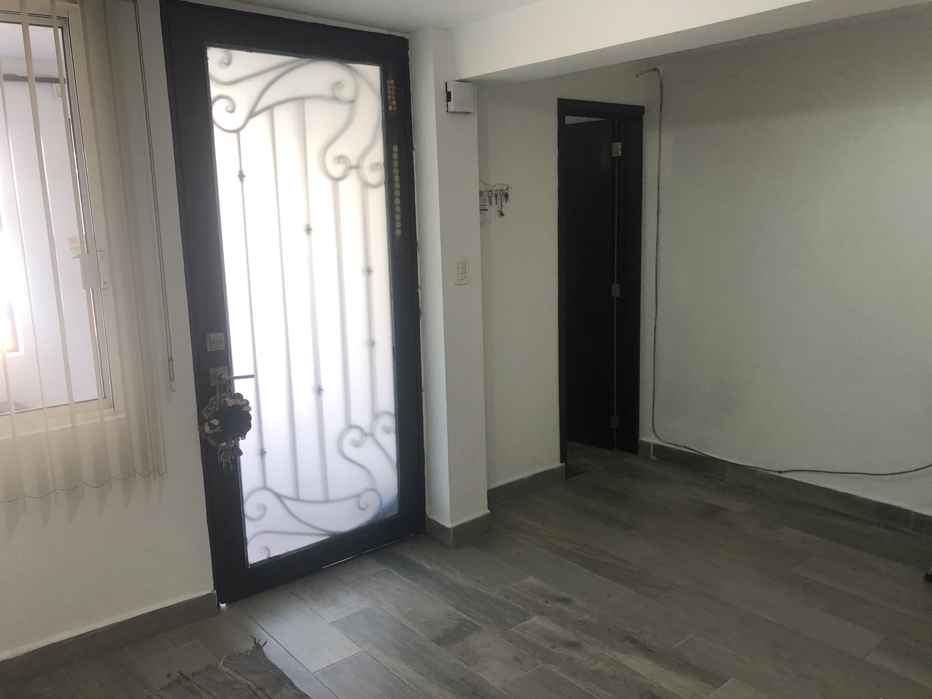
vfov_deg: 49.7
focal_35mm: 28
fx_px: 754
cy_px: 350
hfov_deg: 63.4
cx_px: 466
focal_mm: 4
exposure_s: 1/30
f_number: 1.8
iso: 32
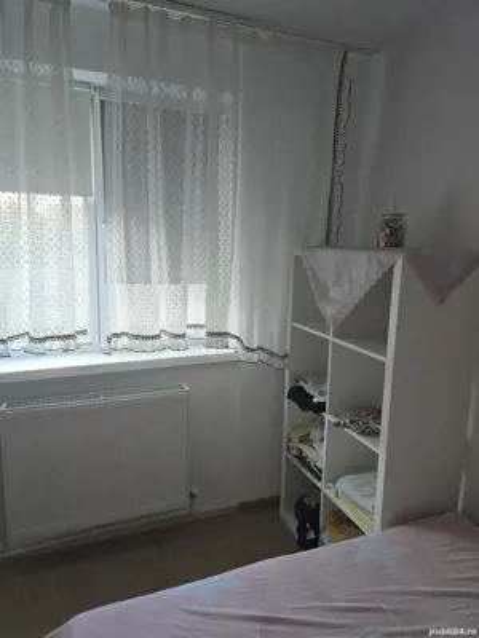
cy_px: 319
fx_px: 424
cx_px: 240
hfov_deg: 58.9
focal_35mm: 23
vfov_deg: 73.9
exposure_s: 1/180
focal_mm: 6.3
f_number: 1.7
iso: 250
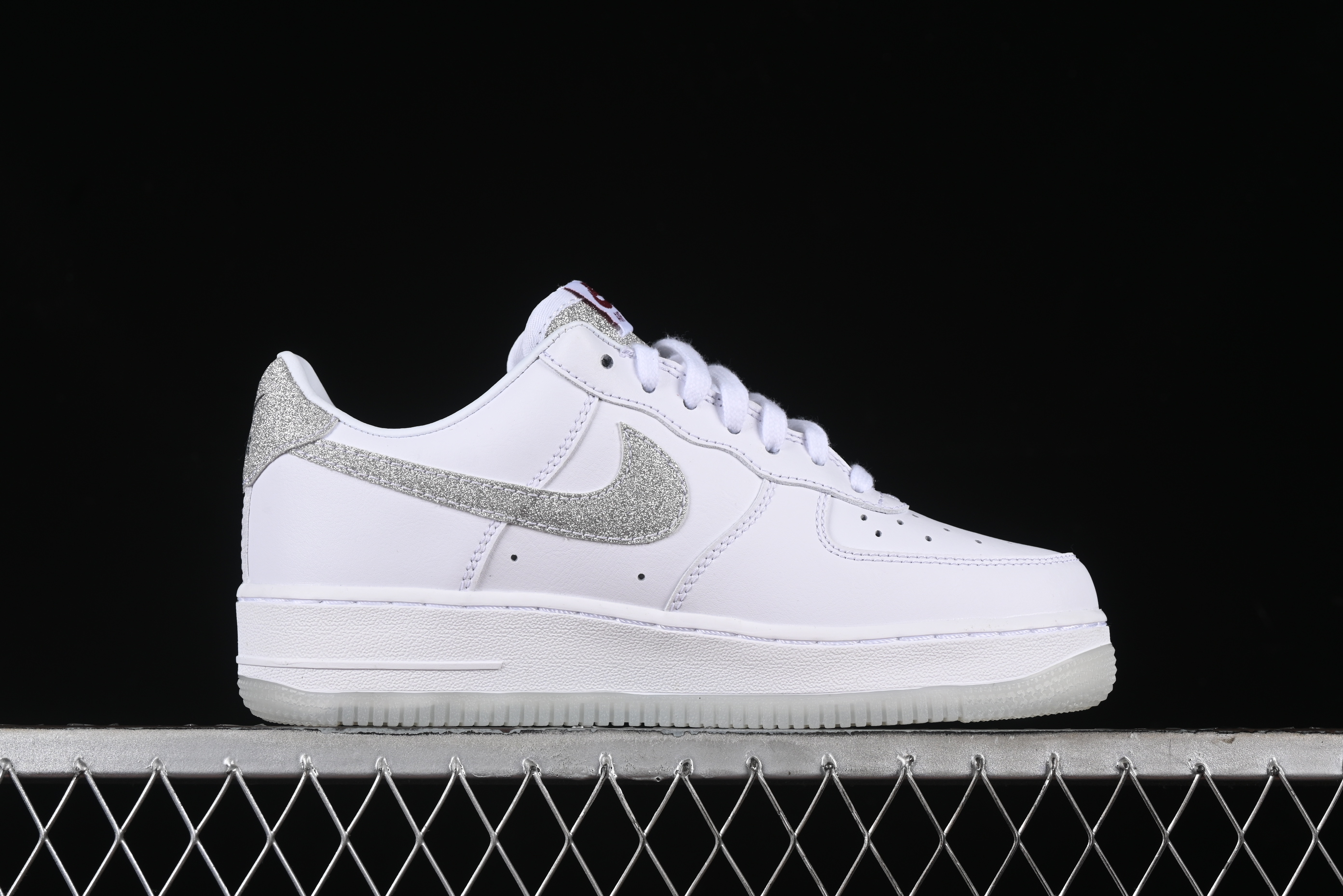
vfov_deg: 18.2
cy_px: 448
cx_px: 672
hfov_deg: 27.0
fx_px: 2798
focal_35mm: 75
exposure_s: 1/125
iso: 160
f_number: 8
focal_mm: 50
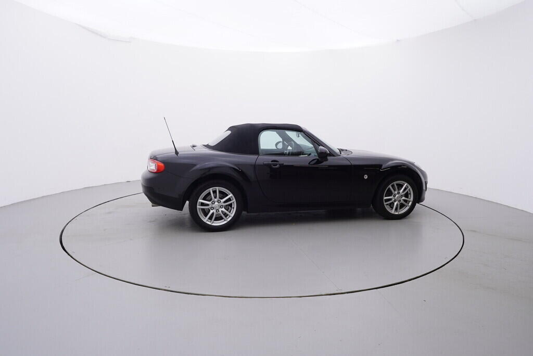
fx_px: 333
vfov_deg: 56.2
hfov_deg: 77.3
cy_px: 178
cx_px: 266
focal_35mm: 22
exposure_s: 1/80
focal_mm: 15
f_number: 5
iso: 200
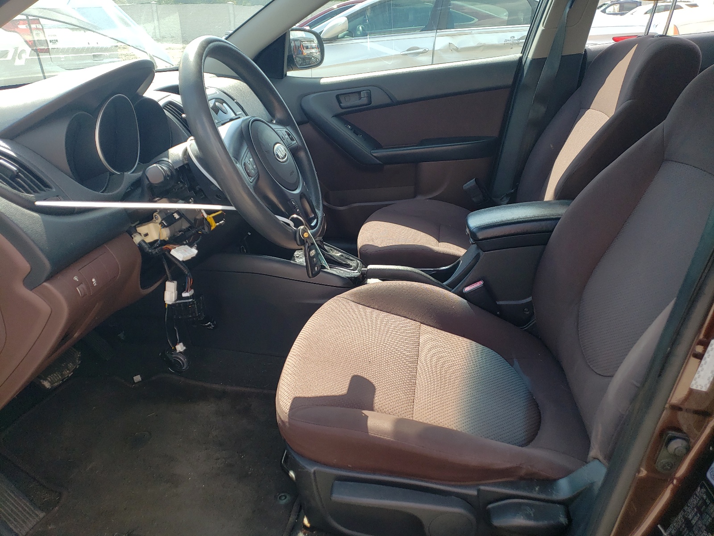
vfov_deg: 53.1
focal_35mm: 26
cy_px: 268
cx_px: 357
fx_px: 536
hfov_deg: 67.3
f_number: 1.5
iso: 50
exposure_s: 1/833
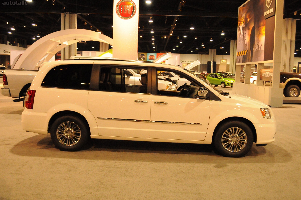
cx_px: 150
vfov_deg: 34.1
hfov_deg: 49.6
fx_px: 326
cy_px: 100
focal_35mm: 39
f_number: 4.5
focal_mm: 26
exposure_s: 1/160
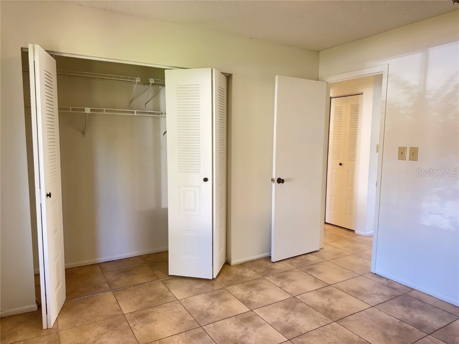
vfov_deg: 56.8
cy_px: 172
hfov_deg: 71.6
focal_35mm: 24
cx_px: 230
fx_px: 318
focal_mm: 6.76
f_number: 1.78
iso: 250
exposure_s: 1/60
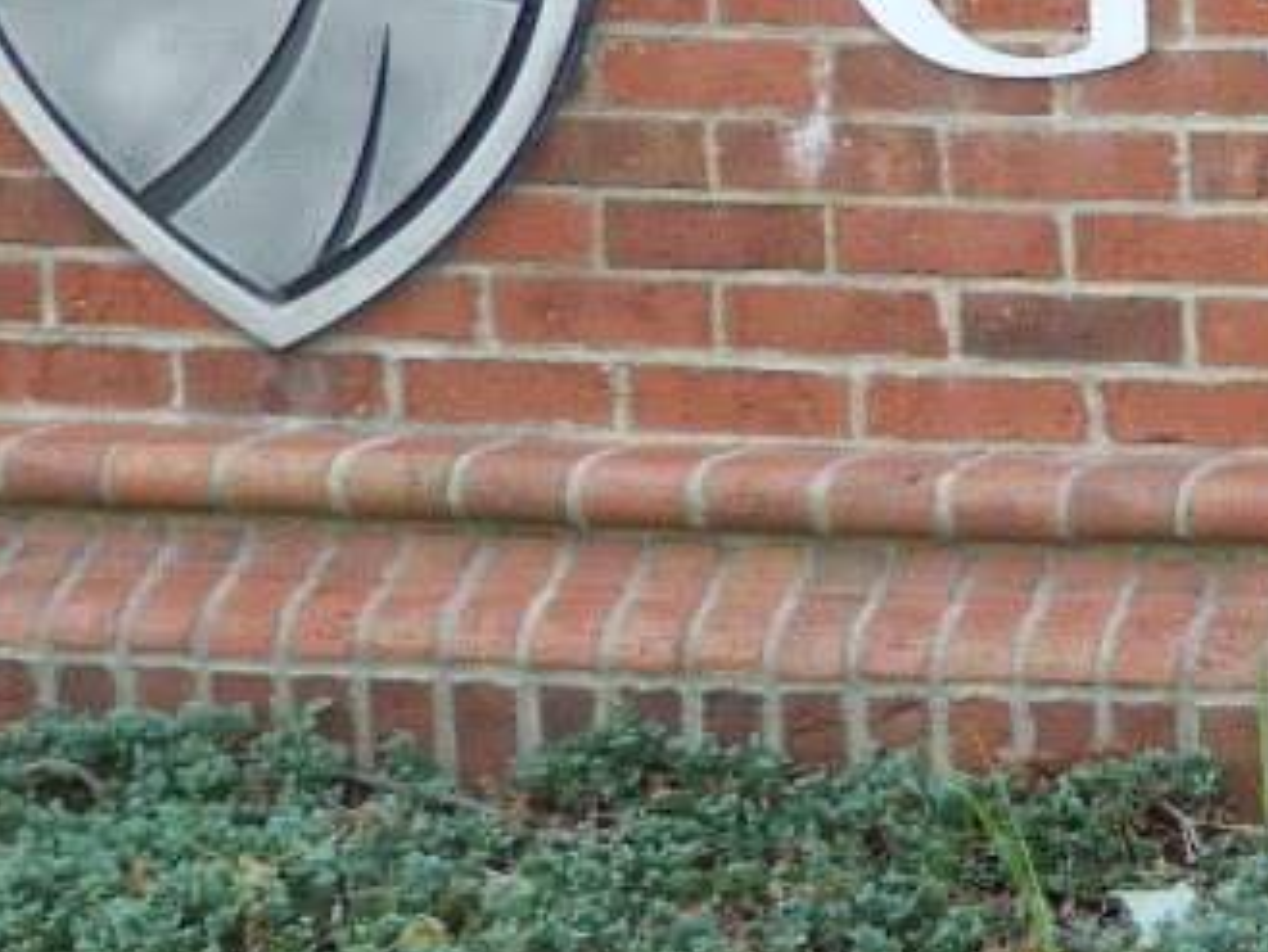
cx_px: 2675
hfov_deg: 11.4
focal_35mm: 153
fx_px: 5607
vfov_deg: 9.7
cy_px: 100
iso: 100
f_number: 3.8
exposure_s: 1/100
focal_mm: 6.3
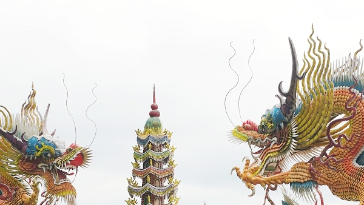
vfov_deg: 7.7
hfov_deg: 13.7
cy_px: 230
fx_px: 1516
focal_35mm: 157
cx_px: 192
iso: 100
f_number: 4.5
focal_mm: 75
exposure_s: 1/200
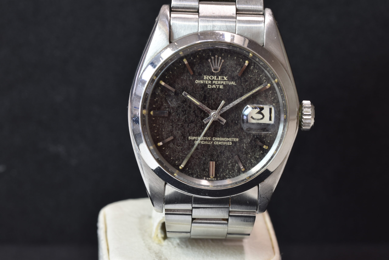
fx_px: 1459
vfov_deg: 10.2
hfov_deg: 15.2
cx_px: 194
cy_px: 130
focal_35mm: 135
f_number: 14
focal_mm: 90
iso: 100
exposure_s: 1/2.5
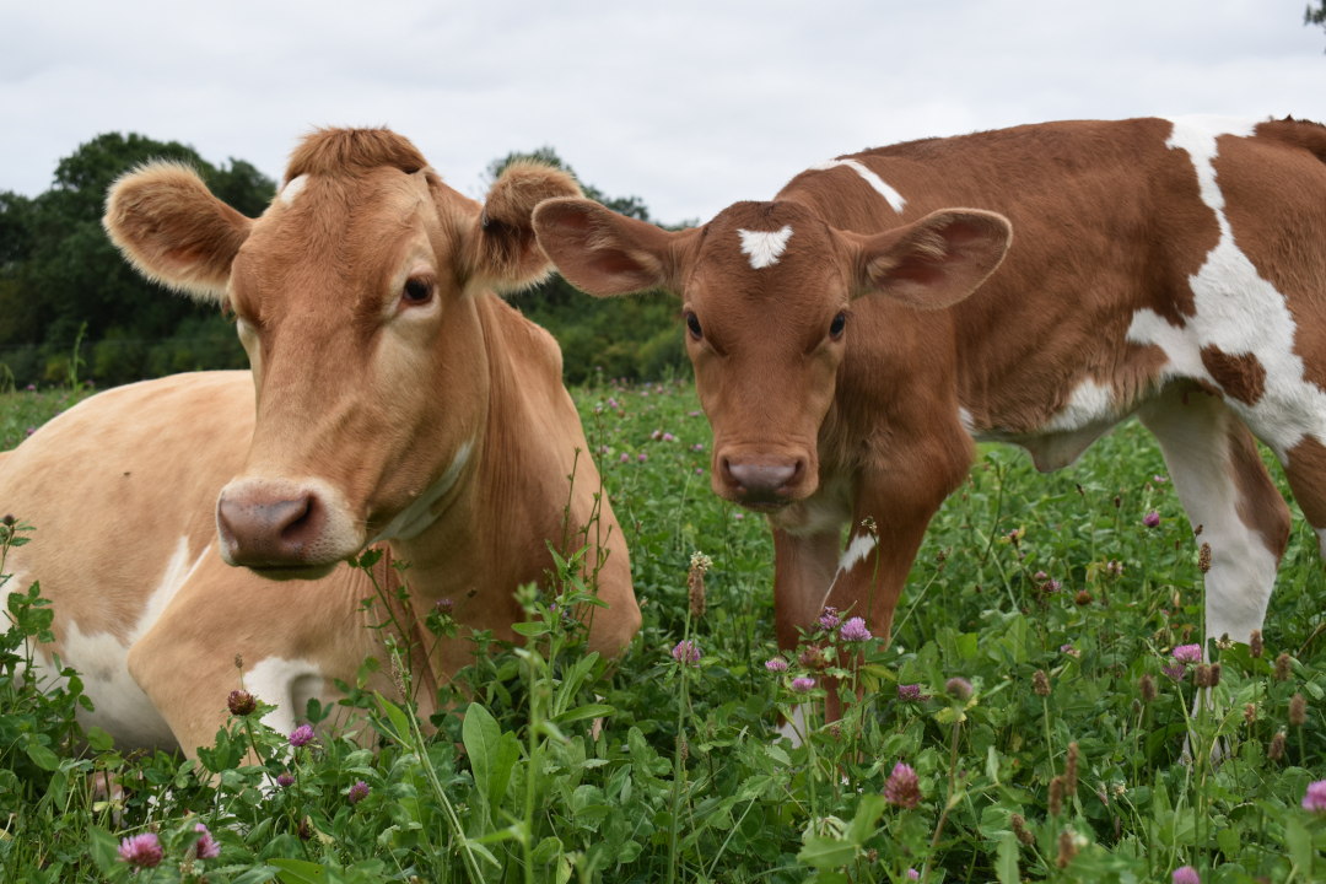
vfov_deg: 28.9
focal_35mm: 46
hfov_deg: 42.3
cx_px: 663
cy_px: 442
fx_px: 1713
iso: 200
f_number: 6.3
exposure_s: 1/250
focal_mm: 31
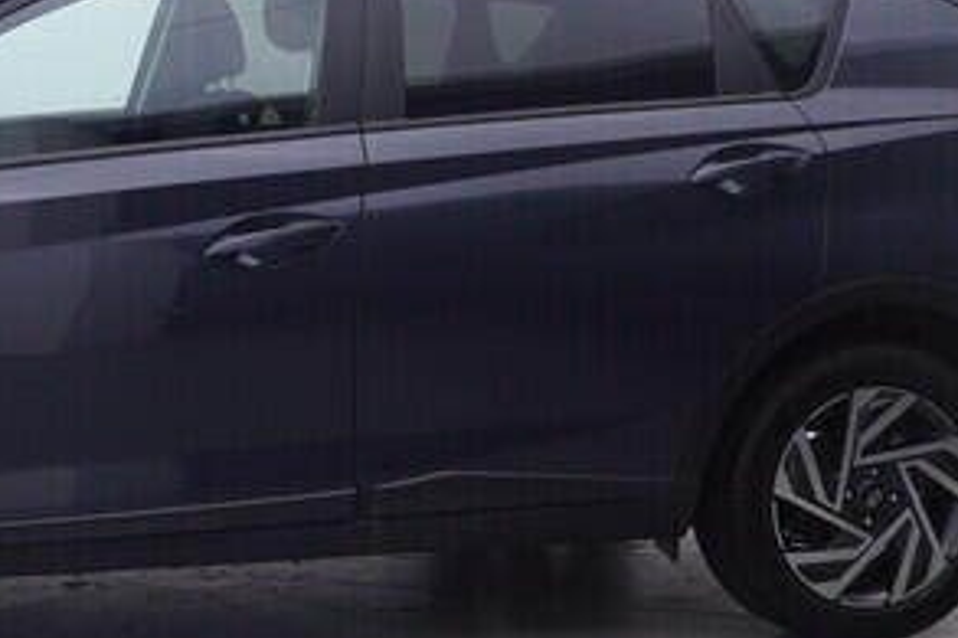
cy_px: 291
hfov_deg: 24.8
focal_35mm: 79
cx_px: 43
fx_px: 2094
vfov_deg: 17.3
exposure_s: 1/80
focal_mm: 15
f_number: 5
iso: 200
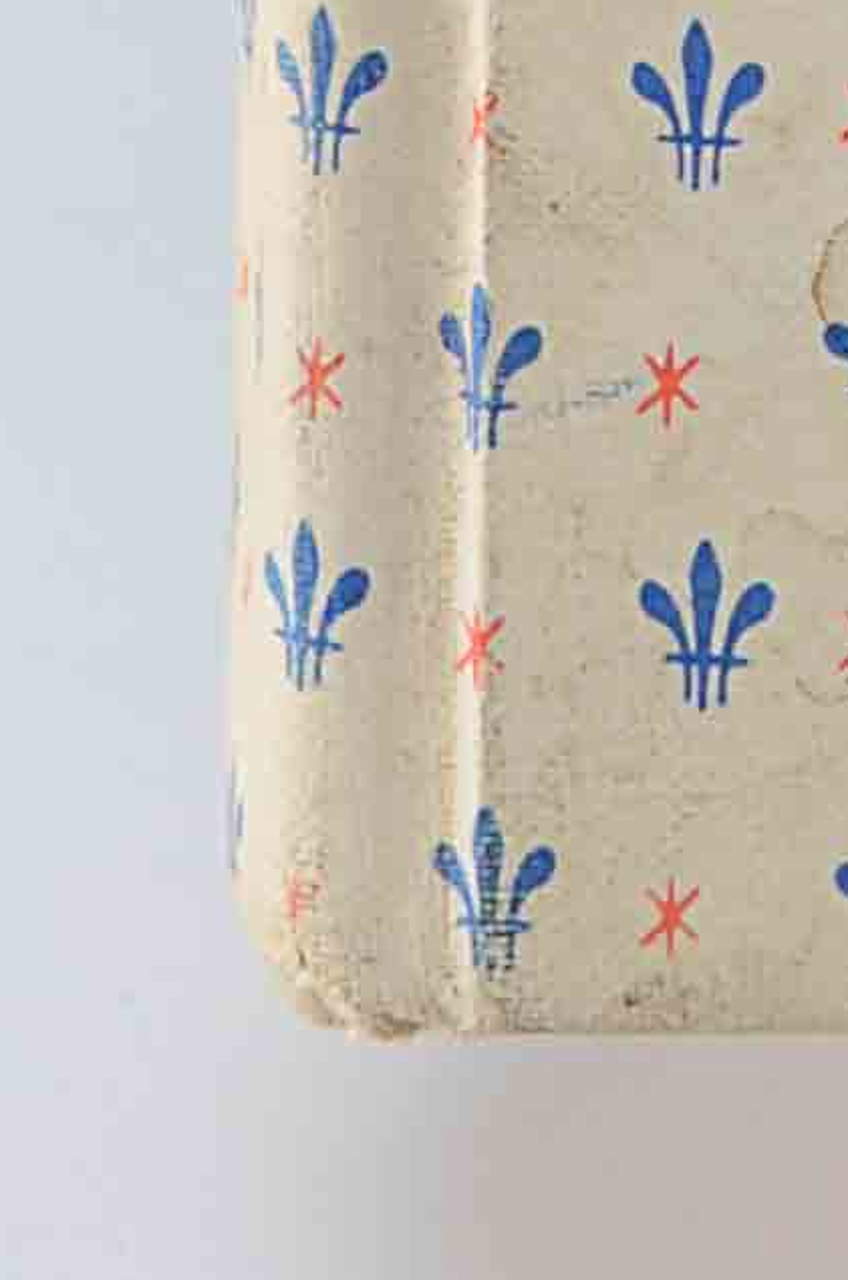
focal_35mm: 349
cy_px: -2808
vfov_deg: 5.5
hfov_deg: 3.8
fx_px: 12378
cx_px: 2794
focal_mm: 30
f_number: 10
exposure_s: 1/80
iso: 100
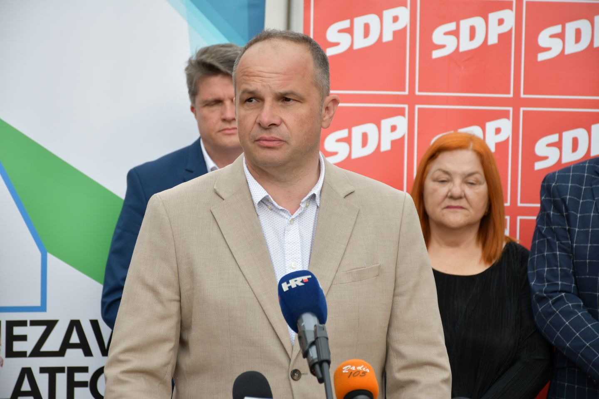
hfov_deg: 15.2
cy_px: 200
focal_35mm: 135
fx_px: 2246
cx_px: 300
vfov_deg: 10.2
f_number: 6.3
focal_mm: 90
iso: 200
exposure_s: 1/250
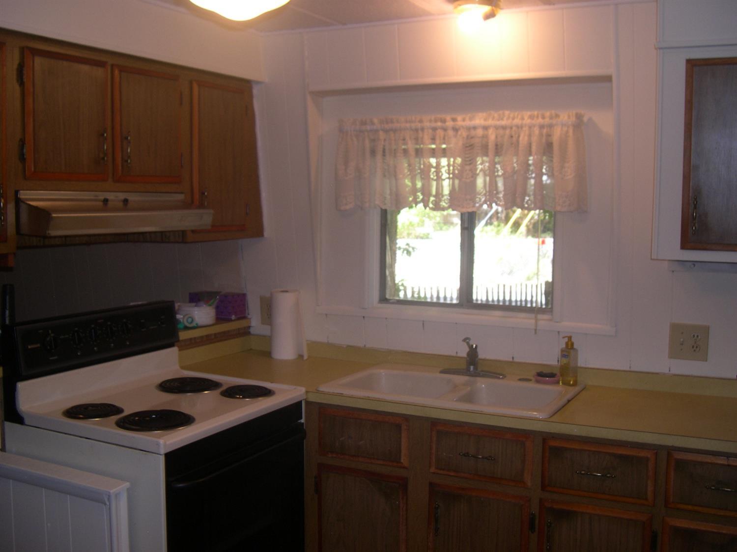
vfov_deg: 37.7
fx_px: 809
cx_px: 368
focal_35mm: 38
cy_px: 276
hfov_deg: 49.0
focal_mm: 8
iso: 100
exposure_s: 1/30
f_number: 2.8
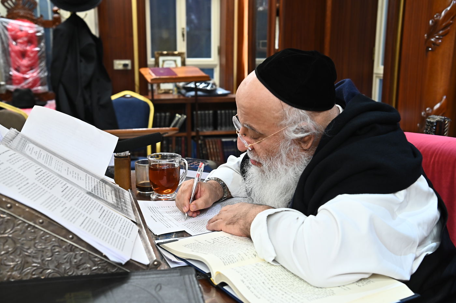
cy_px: 152
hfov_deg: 44.5
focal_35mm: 44
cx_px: 228
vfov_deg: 30.5
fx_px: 557
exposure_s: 1/125
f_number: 5
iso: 1600
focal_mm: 44
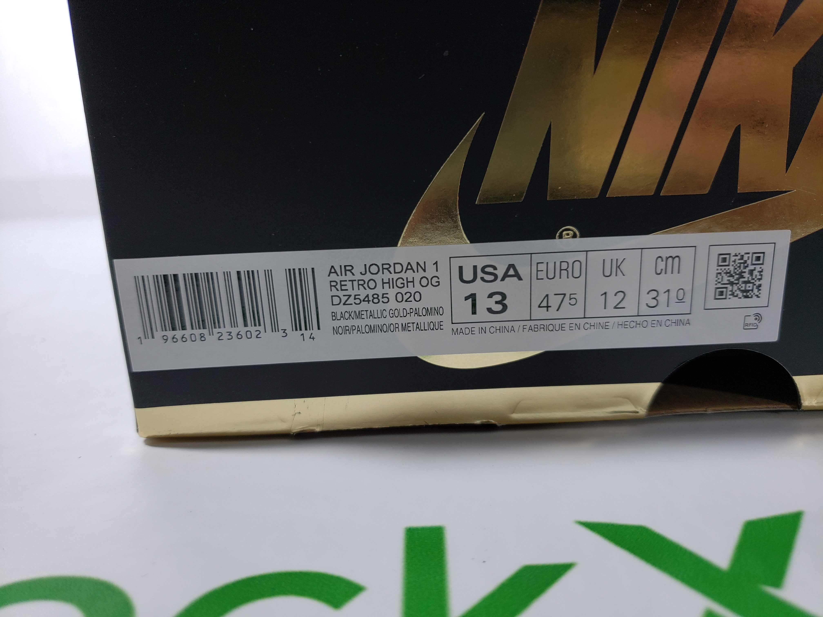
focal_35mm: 26
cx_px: 412
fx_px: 618
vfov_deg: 53.1
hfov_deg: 67.3
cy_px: 308
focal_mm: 4.3
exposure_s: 1/270
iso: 50
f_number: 1.5
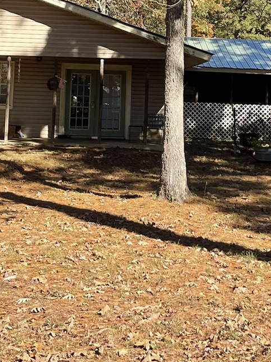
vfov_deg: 23.8
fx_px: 835
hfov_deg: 18.4
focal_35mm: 80
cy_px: 43
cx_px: 161
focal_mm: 5.1
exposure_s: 1/1370
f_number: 1.6
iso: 32
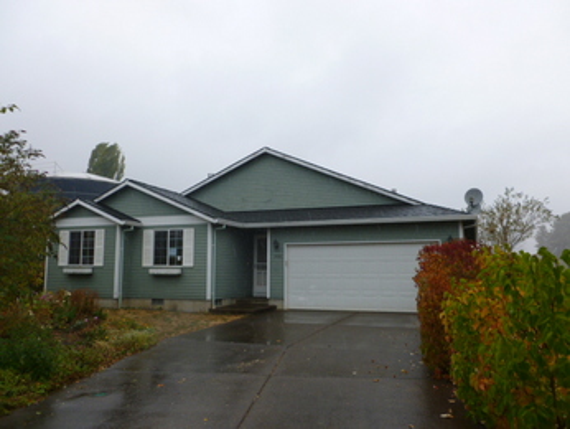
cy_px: 214
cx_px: 285
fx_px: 461
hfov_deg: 63.4
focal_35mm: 28
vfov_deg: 49.8
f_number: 3.3
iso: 100
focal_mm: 5
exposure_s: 1/250
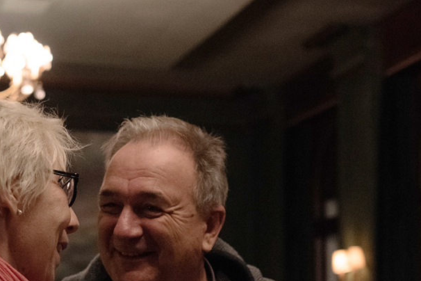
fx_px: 1275
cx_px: 236
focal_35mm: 109
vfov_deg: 12.5
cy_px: 243
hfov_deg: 18.7
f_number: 3.5
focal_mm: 44
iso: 1600
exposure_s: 1/60
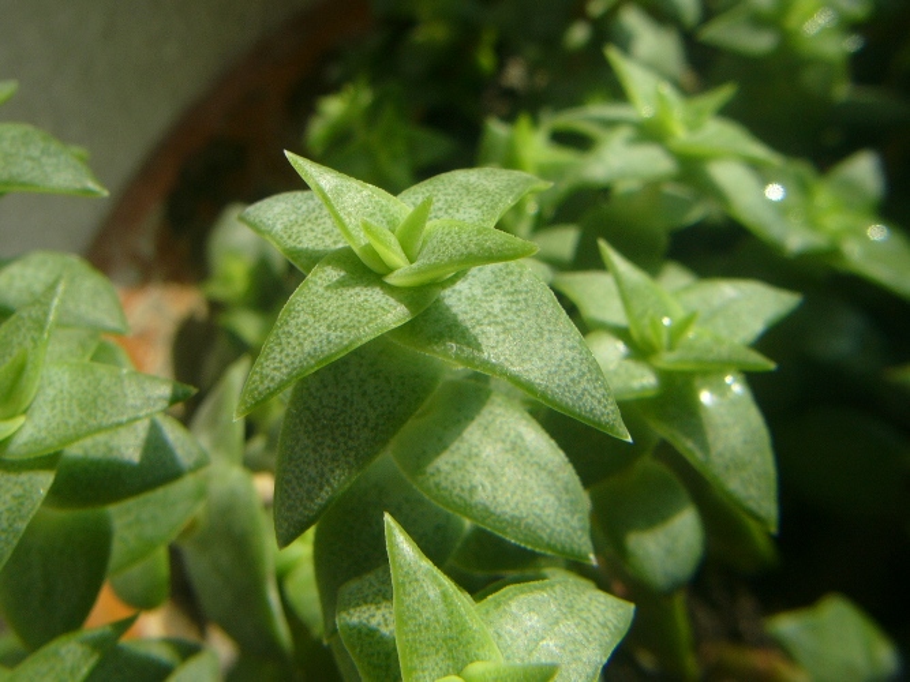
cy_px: 341
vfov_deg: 40.7
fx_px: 920
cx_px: 455
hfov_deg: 52.6
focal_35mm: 35
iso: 50
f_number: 8
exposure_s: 1/100
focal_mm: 5.8
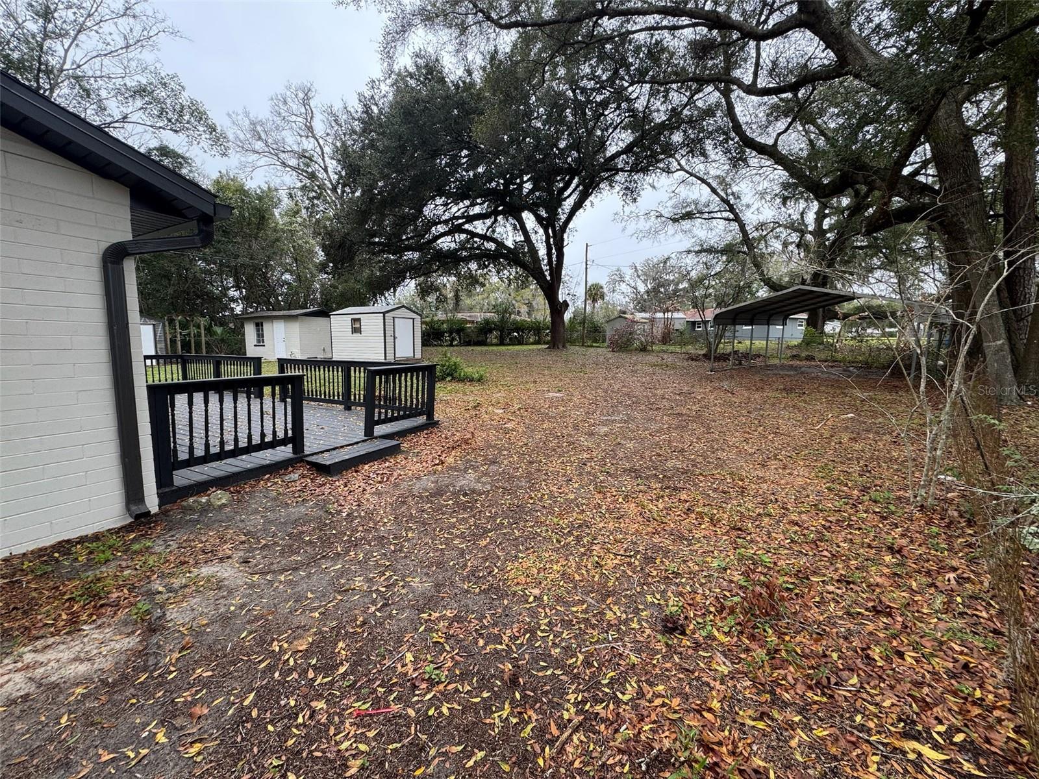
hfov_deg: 102.1
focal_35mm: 14
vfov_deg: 85.7
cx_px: 520
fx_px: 420
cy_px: 390
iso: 50
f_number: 2.2
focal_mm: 2.22
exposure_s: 1/99
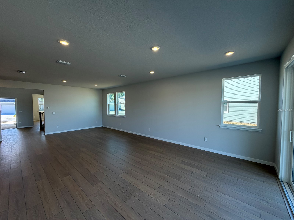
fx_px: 119
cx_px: 147
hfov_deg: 102.1
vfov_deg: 85.7
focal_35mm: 14
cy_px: 110
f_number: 2.2
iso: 80
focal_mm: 2.22
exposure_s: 1/120
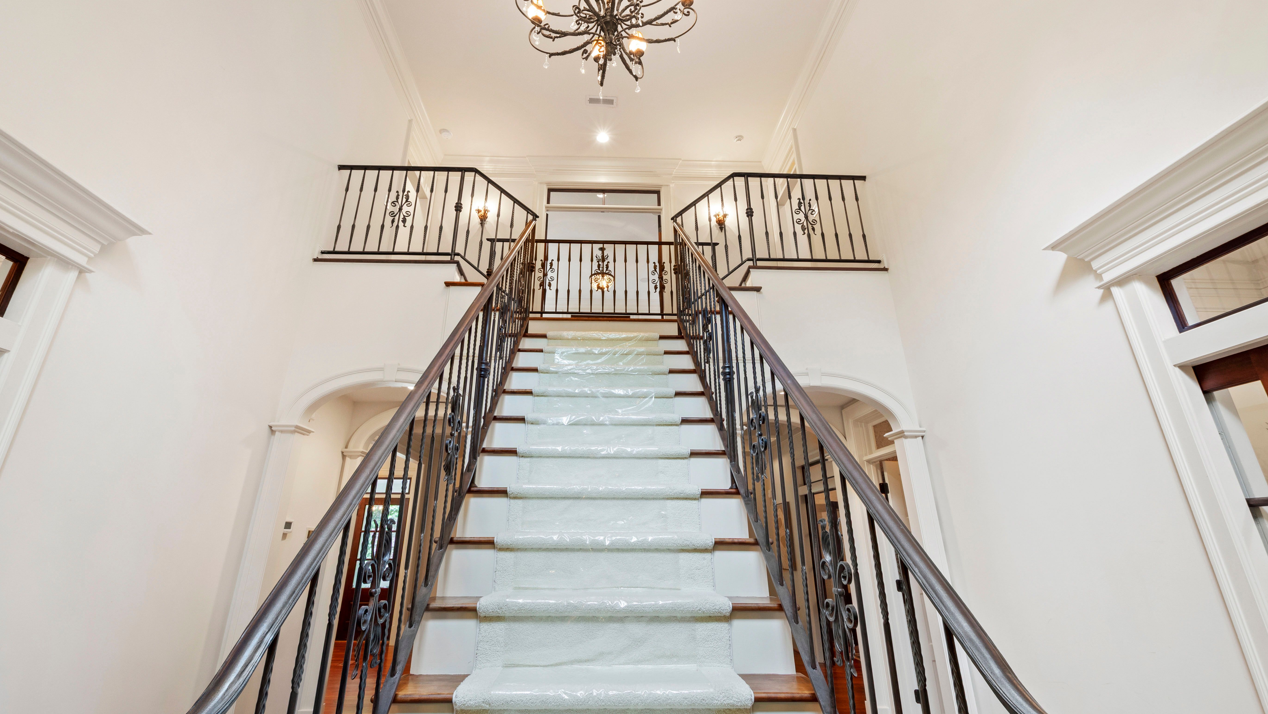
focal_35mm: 16
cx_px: 623
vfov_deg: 66.9
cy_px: 317
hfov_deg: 99.4
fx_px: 538
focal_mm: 10
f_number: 8
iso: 100
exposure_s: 1/2.5
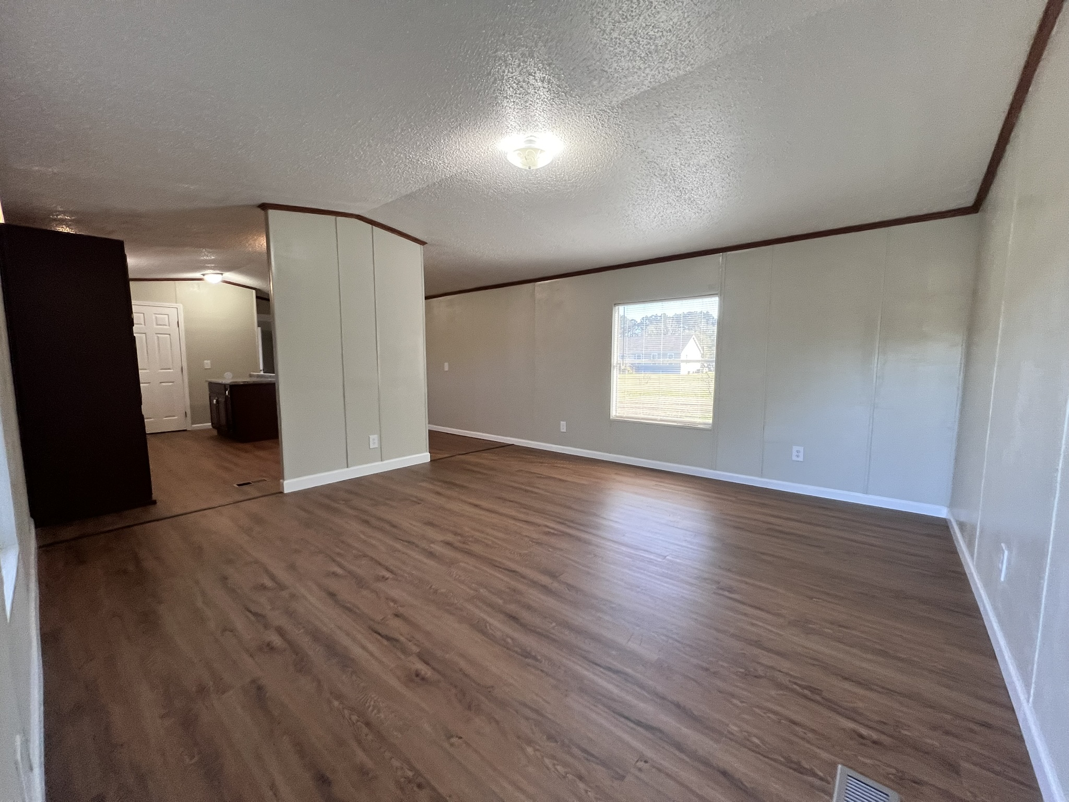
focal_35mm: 13
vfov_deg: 89.9
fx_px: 401
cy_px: 401
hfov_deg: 106.2
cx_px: 534
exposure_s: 1/120
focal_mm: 1.57
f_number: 1.8
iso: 200
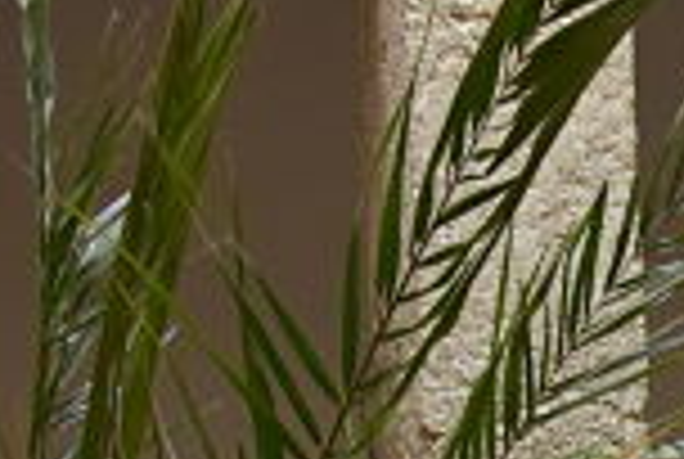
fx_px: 2246
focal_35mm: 118
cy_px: 884
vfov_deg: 10.8
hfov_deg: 14.5
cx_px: 1343
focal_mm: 18
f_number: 4
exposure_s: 1/60
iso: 1100
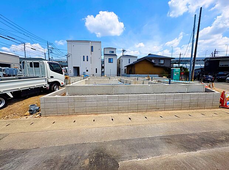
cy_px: 85
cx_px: 114
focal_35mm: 14
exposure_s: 1/2146
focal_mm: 2.22
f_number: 2.2
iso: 50
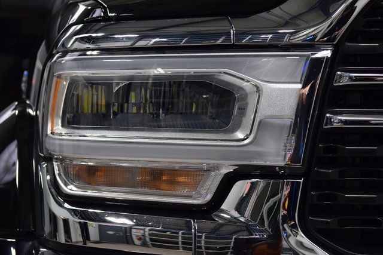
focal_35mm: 105
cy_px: 128
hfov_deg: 19.5
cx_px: 192
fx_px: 1117
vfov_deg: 13.0
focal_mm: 70
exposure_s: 1/30
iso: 640
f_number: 7.1
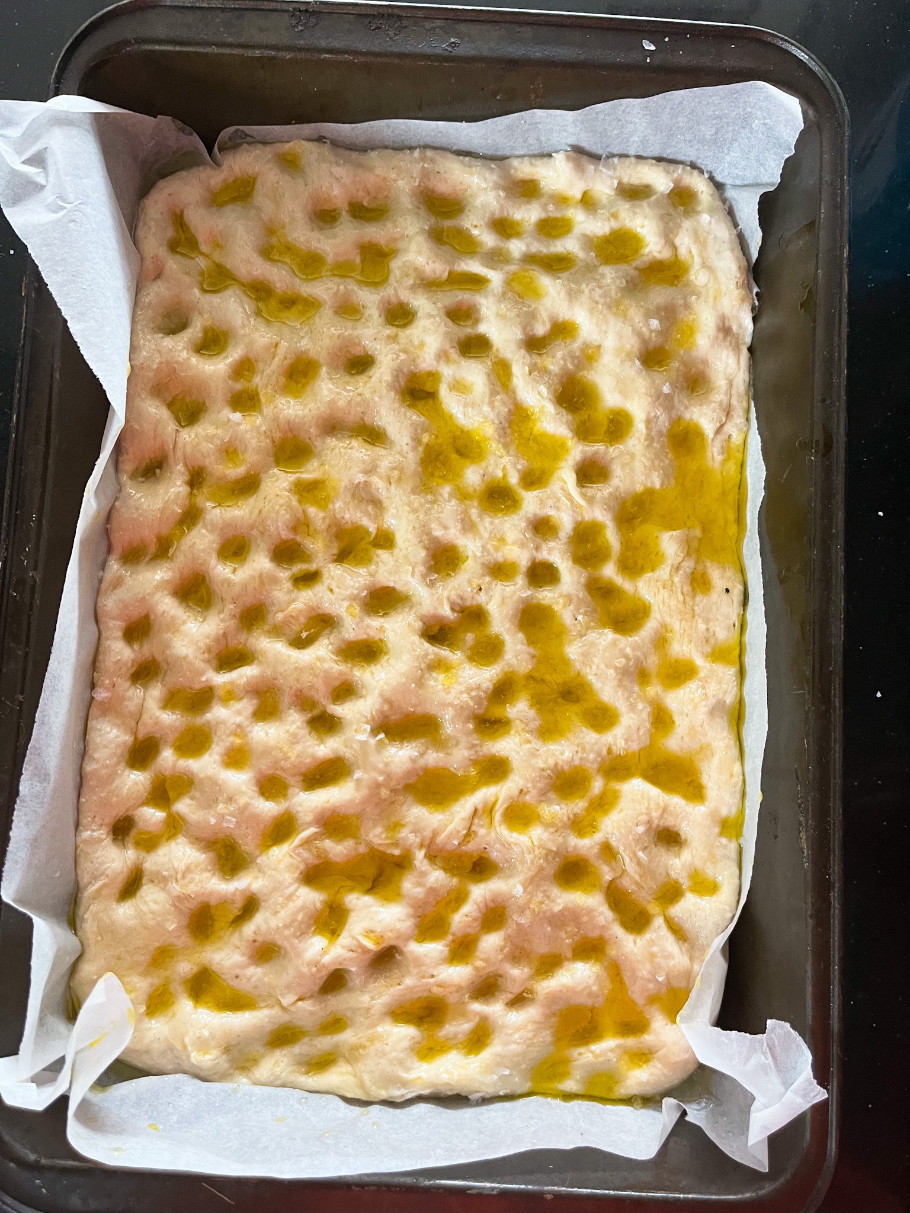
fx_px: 911
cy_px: 606
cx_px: 455
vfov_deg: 67.3
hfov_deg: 53.1
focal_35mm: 26
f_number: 1.6
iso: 250
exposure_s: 1/50
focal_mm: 5.1
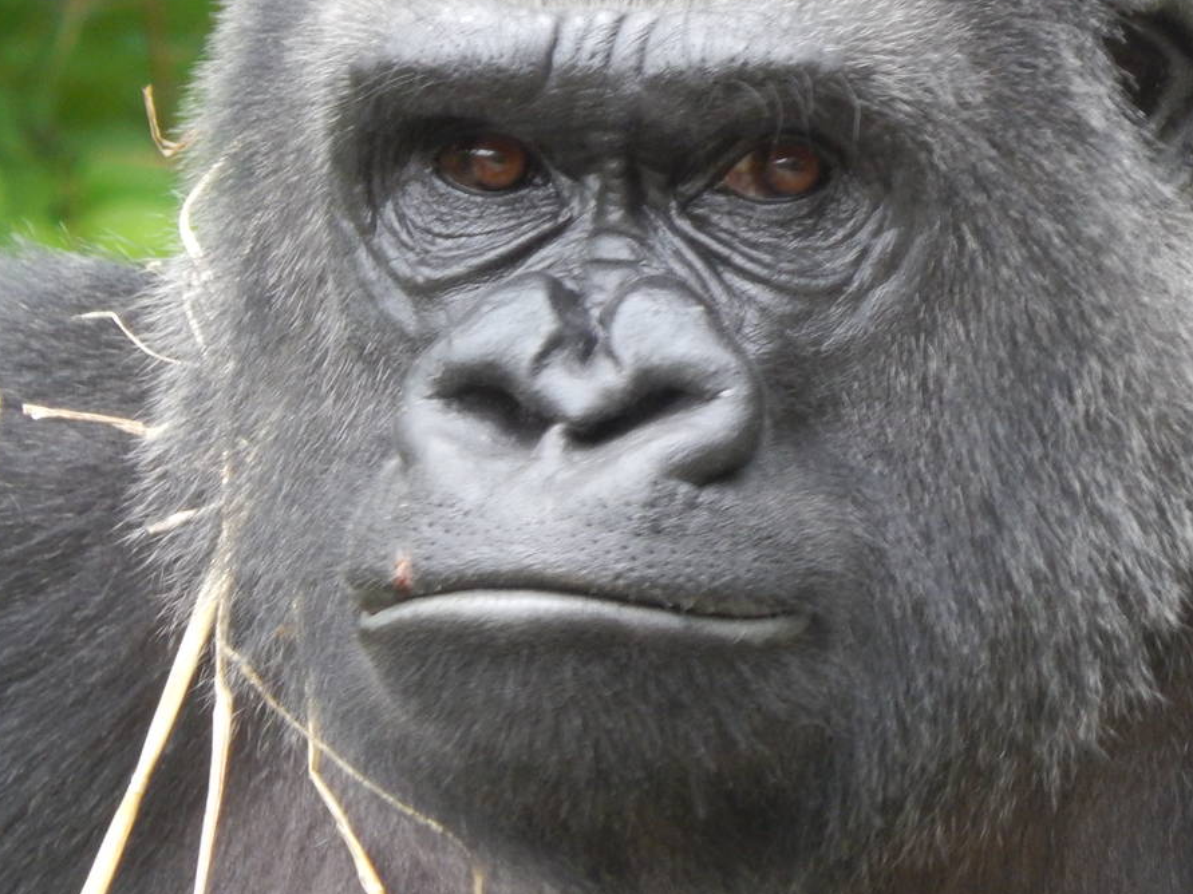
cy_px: 290
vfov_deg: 1.2
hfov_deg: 1.6
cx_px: 841
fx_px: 41765
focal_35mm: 1212
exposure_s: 1/80
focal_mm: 120
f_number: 5.8
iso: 400
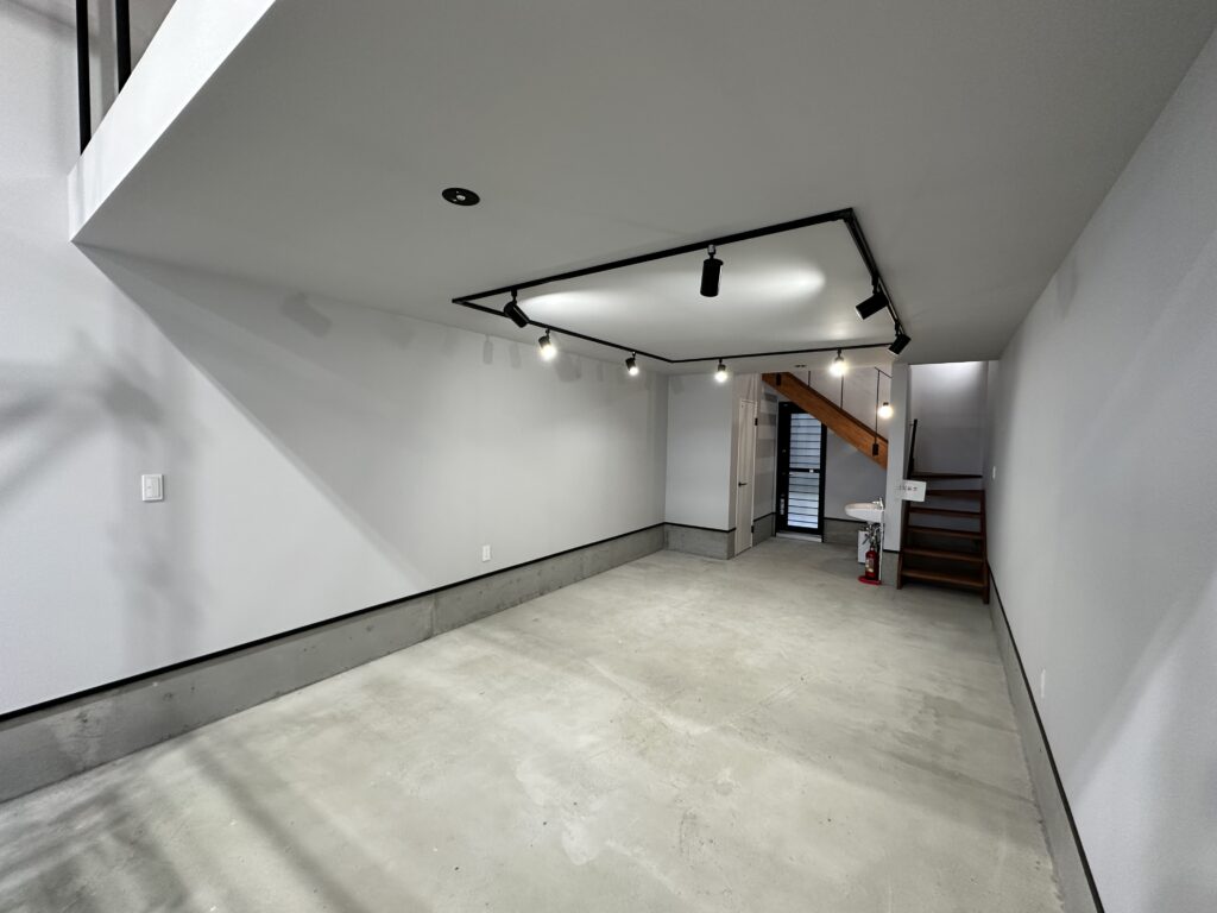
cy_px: 456
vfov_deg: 85.7
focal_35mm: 14
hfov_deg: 102.1
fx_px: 492
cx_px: 608
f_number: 2.2
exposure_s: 1/60
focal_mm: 2.22
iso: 160
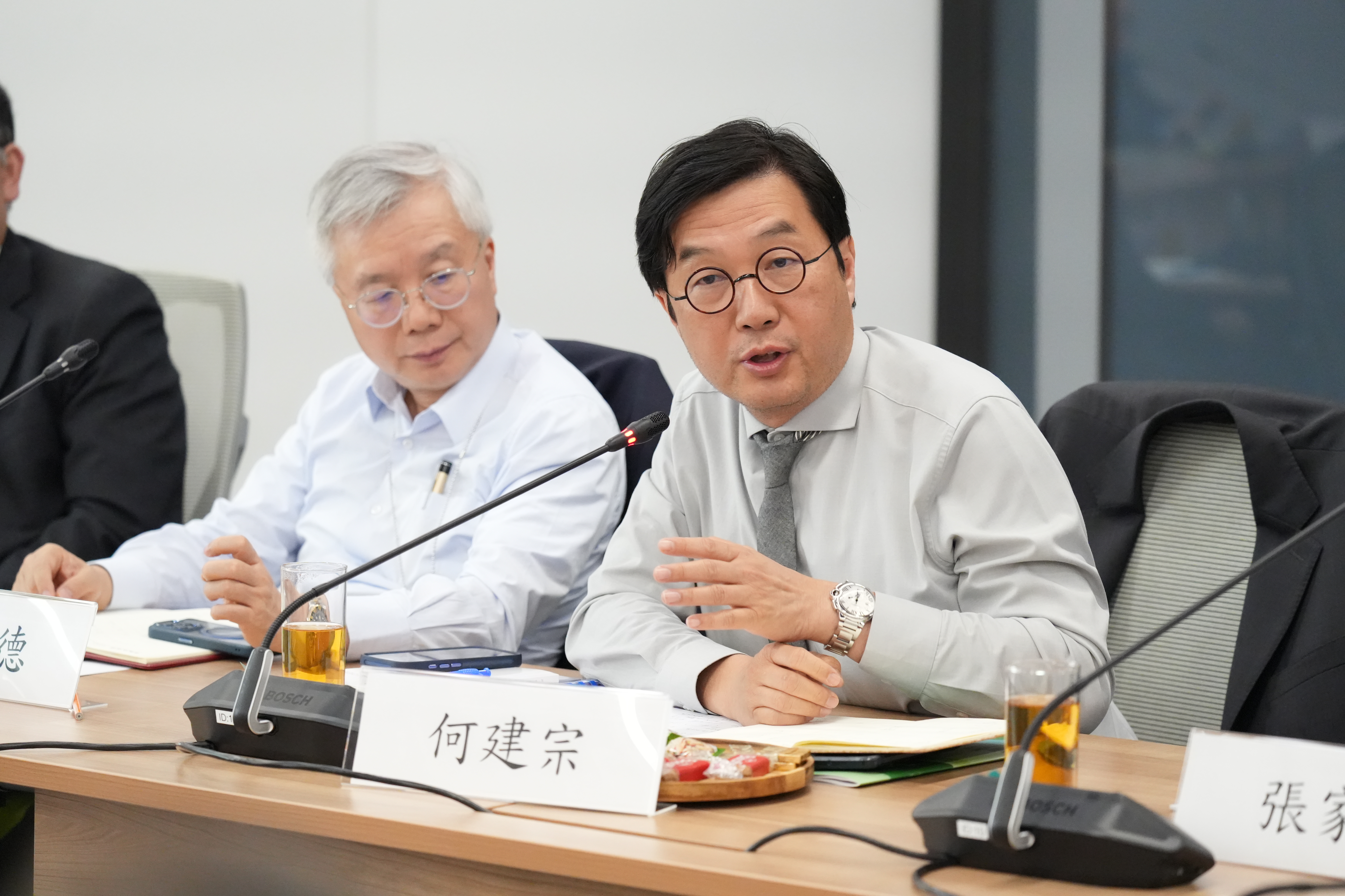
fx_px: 5043
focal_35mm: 135
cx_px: 672
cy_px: 448
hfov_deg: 15.2
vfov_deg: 10.2
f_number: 4
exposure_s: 1/250
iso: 10000
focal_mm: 135
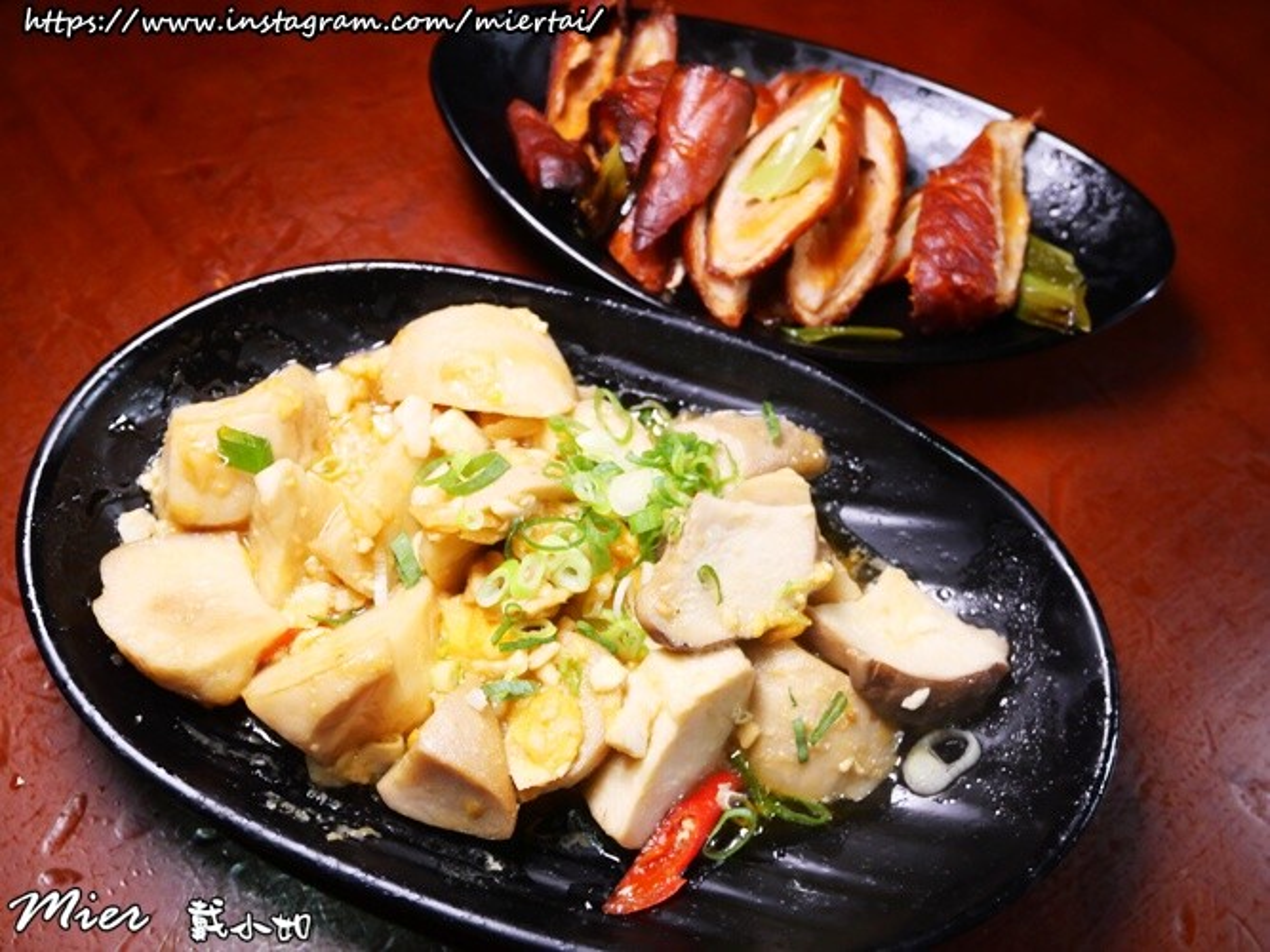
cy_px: 476
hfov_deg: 60.0
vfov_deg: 46.8
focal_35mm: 30
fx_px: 1100
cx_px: 635
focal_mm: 15
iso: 1600
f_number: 4.2
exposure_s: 1/60
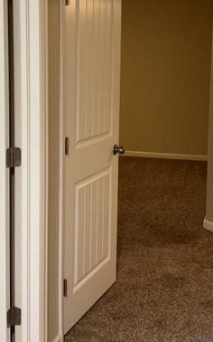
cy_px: 115
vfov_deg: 38.5
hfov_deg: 24.8
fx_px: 483
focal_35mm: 52
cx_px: 126
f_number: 1.8
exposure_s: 1/60
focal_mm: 3
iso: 160
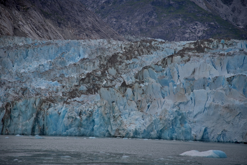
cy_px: 82
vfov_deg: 11.4
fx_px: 823
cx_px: 124
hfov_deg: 17.1
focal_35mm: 120
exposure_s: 1/250
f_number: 5.6
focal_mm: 120
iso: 100
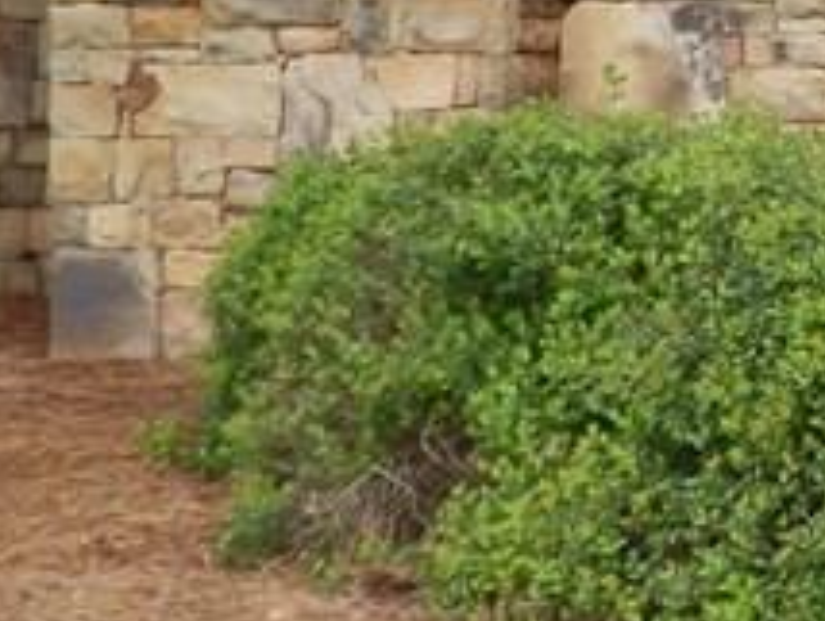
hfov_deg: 8.1
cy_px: -166
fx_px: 5583
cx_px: 1527
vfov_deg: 6.3
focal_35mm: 234
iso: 80
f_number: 4
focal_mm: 8.9
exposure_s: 1/100
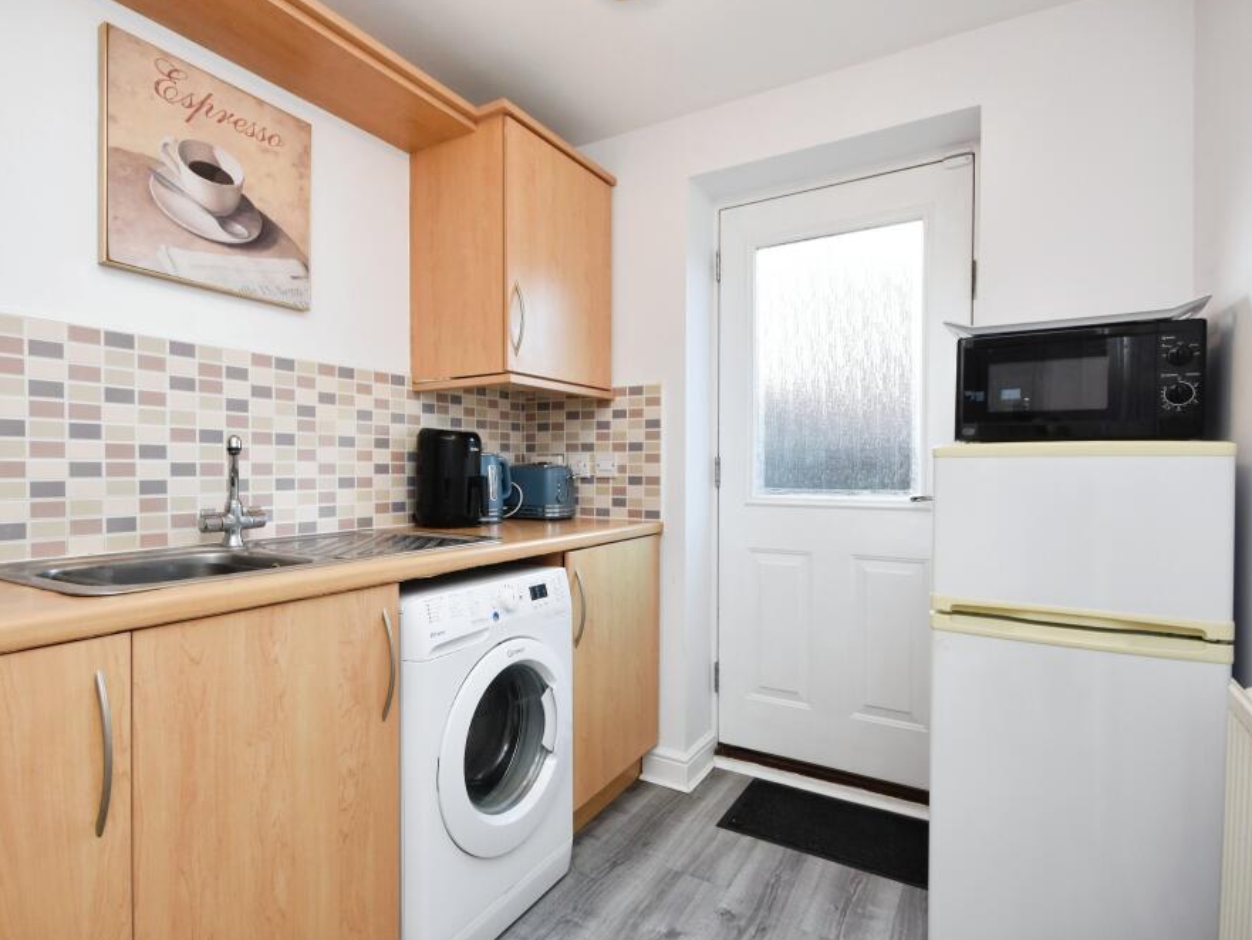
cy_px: 467
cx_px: 566
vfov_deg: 67.9
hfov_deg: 83.6
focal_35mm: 19
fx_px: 697
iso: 640
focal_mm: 11.5
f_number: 8
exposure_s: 1/30
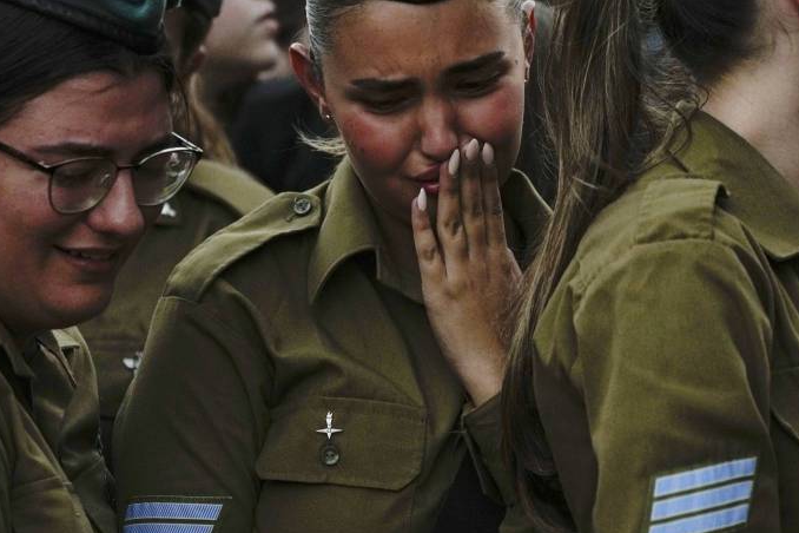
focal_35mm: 264
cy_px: 222
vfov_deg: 5.2
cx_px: 425
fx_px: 5859
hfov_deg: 7.8
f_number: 5.6
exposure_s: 1/500
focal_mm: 179
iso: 2000
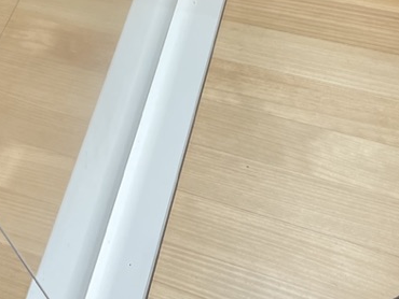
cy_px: -113
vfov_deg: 18.7
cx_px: 44
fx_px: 830
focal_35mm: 72
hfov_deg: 26.2
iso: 100
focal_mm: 4.2
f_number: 1.6
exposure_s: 1/120
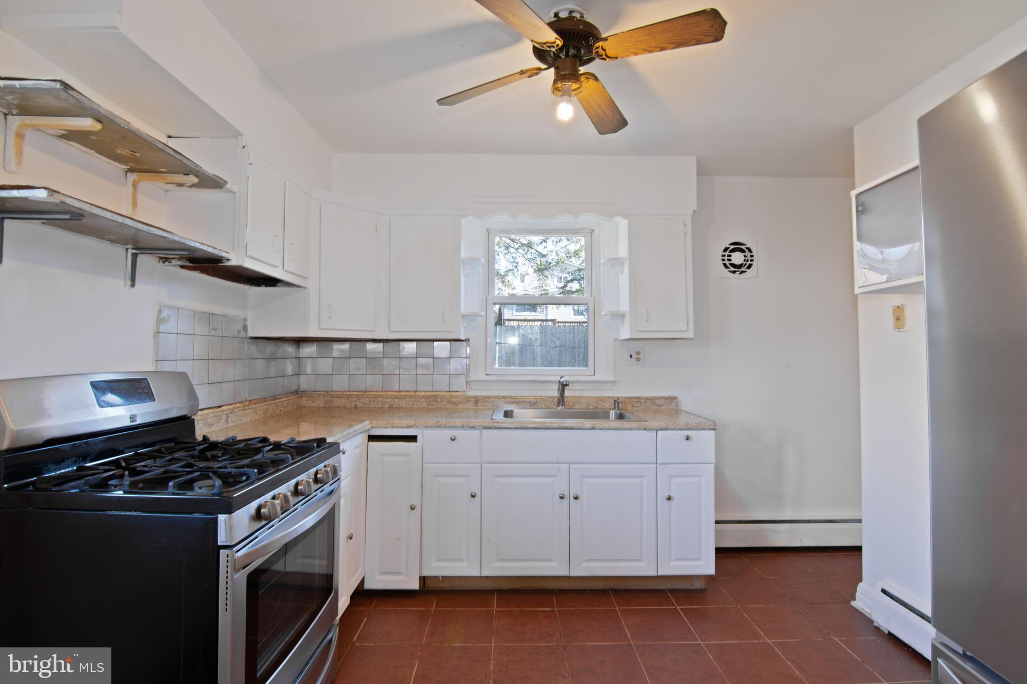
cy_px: 342
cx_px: 514
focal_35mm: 16
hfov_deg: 95.0
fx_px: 471
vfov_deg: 72.0
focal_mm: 11
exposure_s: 1/1.25
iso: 100
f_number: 8
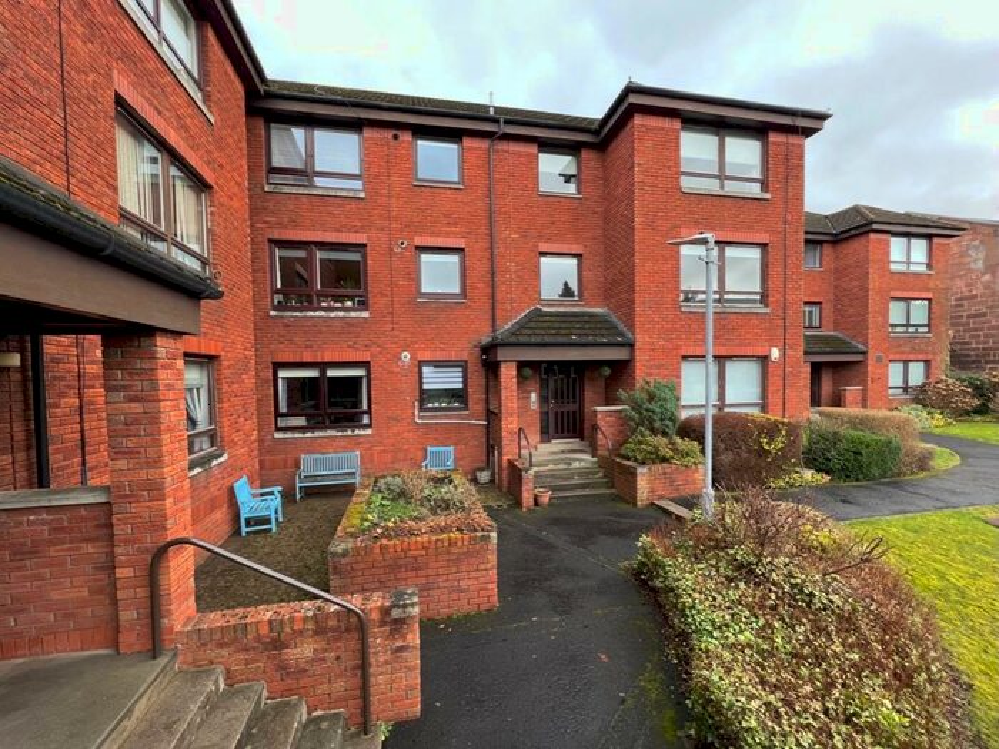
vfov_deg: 89.9
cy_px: 374
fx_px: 375
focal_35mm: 13
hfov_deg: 106.2
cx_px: 500
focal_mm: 1.57
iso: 100
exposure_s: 1/99
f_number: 1.8
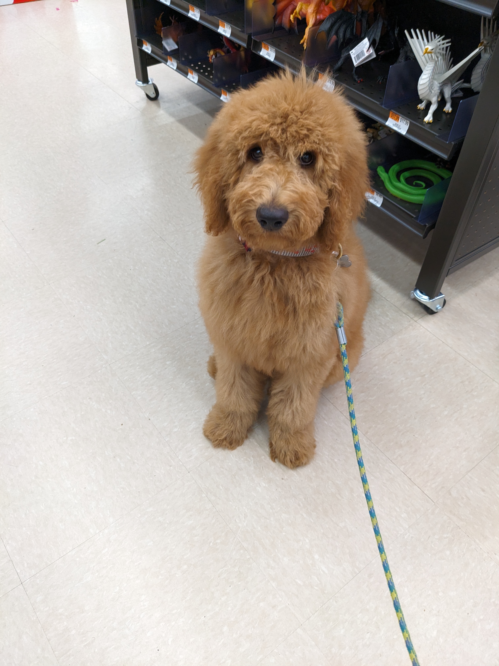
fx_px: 519
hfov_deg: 51.4
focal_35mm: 27
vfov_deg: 65.3
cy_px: 333
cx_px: 250
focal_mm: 4.38
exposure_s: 1/60
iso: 146
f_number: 1.73
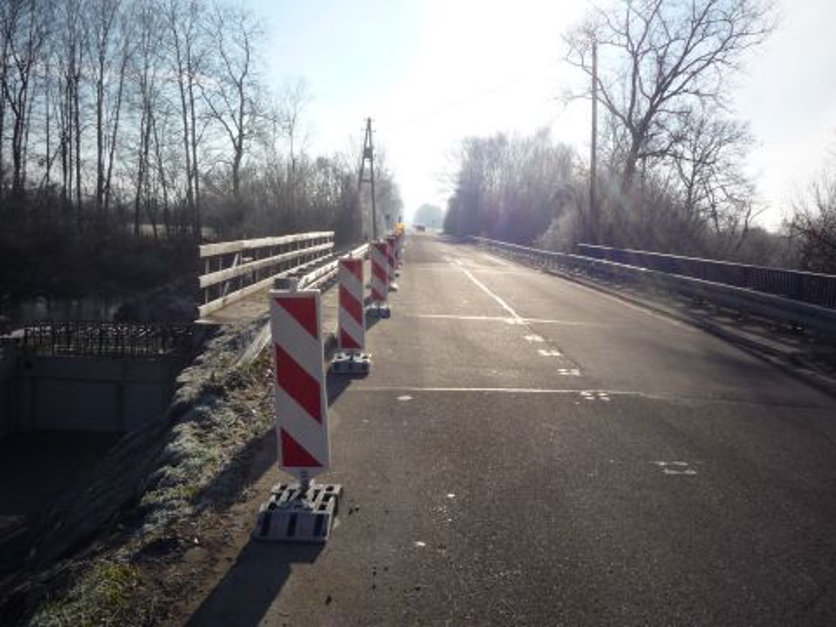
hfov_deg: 56.8
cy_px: 314
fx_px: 773
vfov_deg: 44.2
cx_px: 418
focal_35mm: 32
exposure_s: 1/640
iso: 100
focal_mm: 5.2
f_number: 5.6
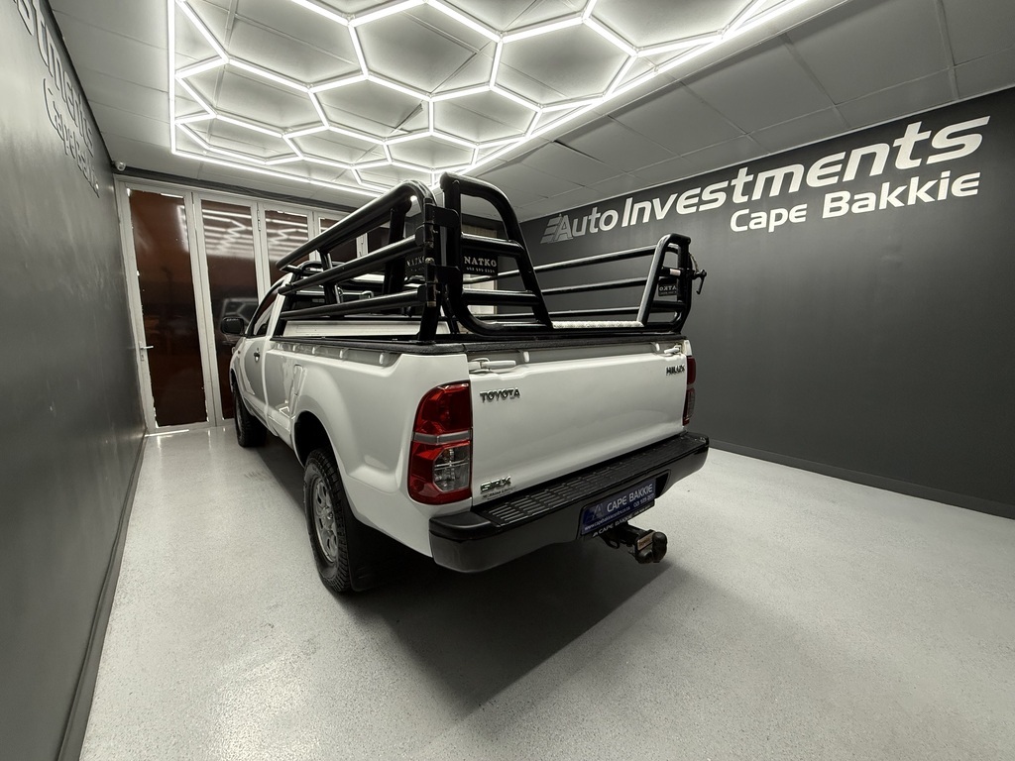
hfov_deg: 102.1
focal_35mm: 14
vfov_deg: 85.7
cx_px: 508
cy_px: 380
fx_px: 411
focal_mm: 2.22
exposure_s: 1/100
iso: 250
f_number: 2.2
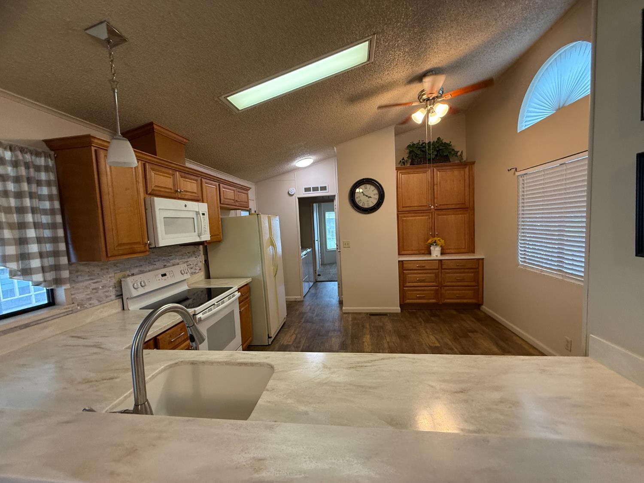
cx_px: 322
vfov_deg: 85.7
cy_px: 242
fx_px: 260
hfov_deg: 102.1
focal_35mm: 14
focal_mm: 2.22
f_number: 2.2
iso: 250
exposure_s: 1/60
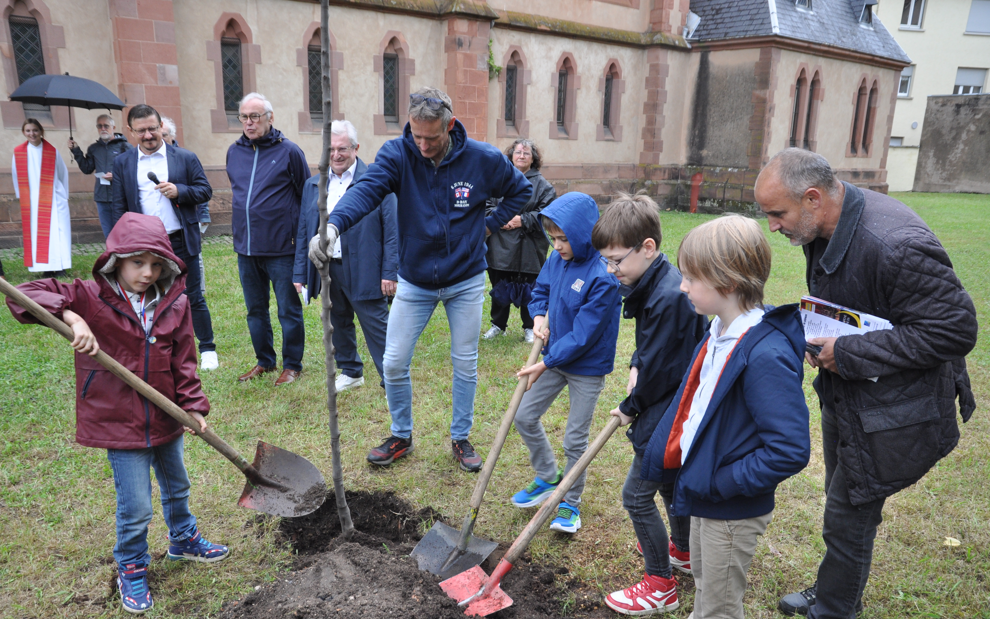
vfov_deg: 49.2
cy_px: 329
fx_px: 674
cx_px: 496
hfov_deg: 72.5
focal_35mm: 25
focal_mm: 16
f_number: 5
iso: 500
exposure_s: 1/100
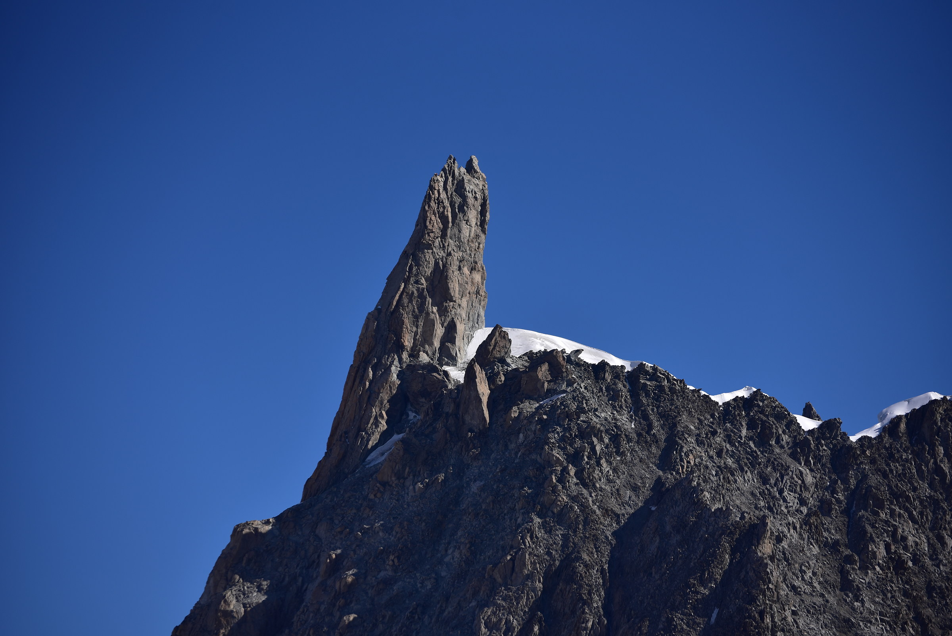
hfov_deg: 14.1
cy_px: 318
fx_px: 3836
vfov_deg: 9.5
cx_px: 476
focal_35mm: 145
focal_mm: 145
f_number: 4.8
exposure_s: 1/1250
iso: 100
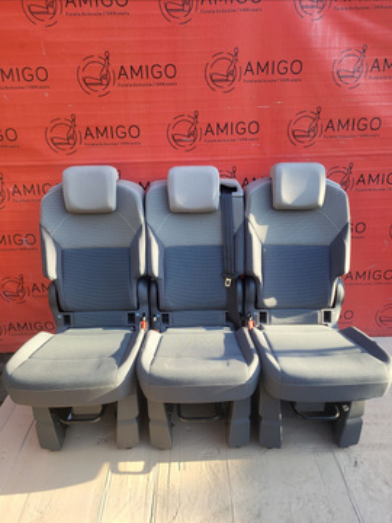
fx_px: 393
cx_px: 196
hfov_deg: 53.1
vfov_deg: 67.3
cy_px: 262
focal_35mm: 26
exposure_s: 1/159
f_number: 1.8
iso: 40
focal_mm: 5.4
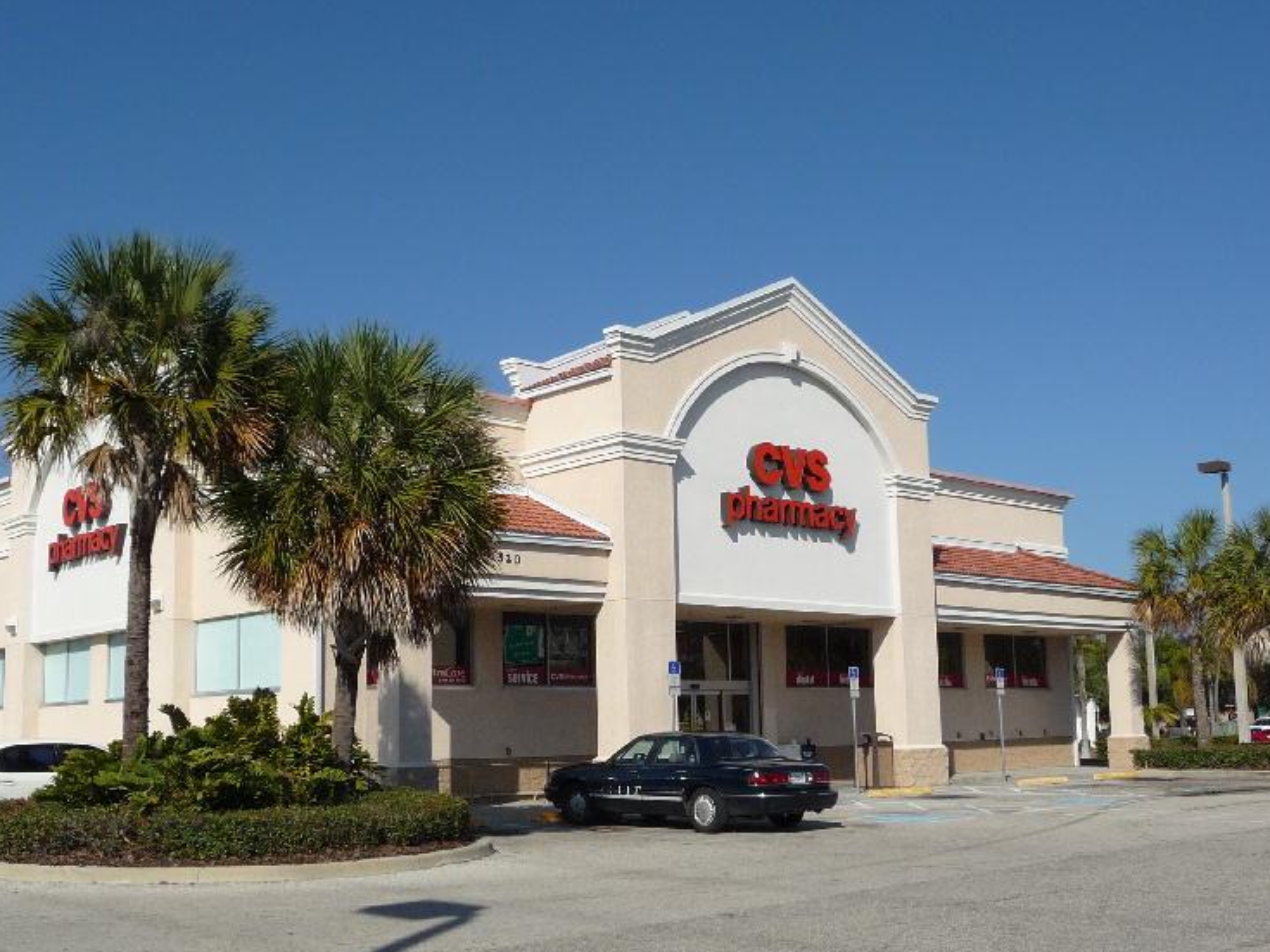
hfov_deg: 47.9
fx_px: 1431
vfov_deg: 36.8
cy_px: 522
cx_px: 627
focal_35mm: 39
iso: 100
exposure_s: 1/400
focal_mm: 4.7
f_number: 8
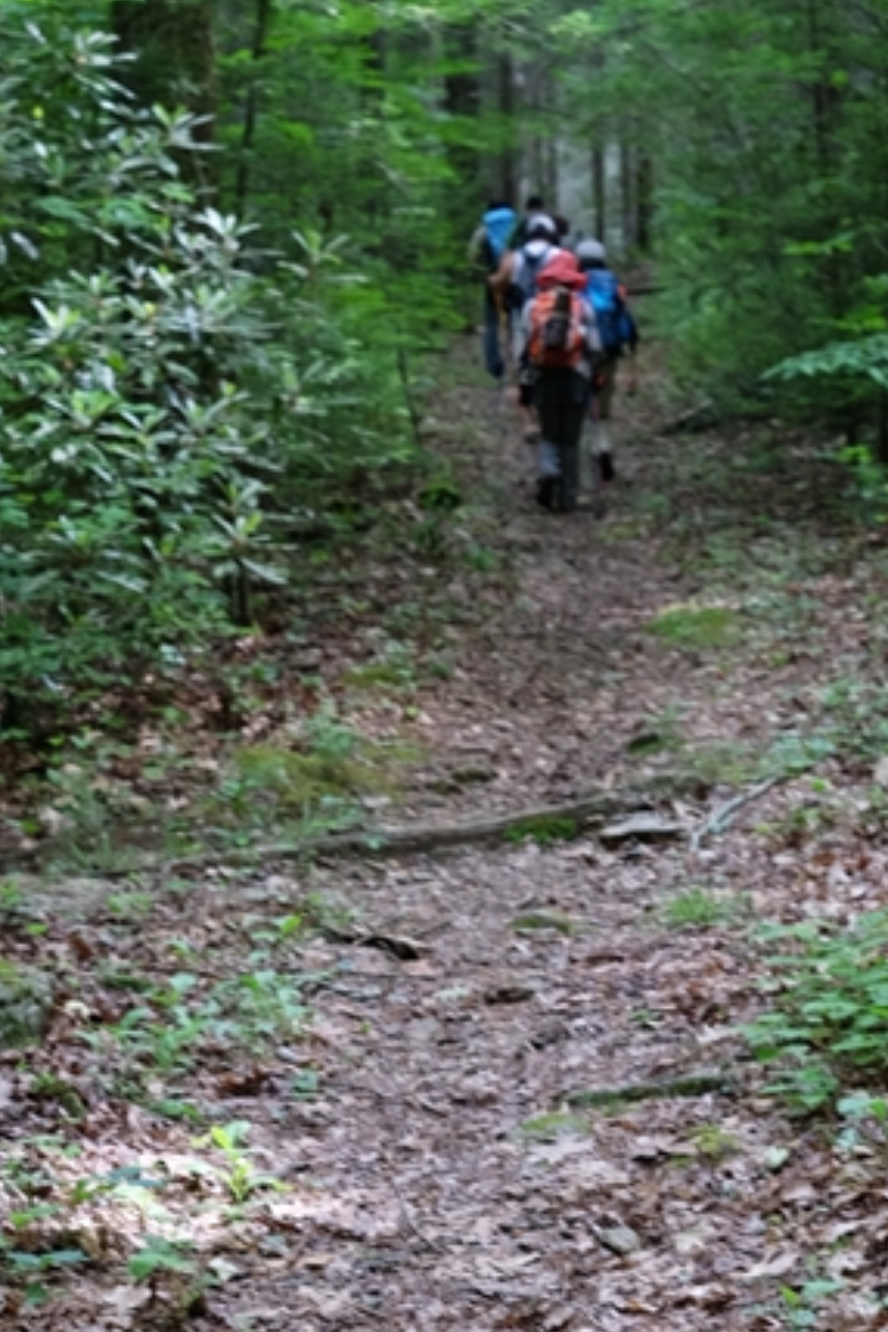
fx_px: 3182
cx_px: 612
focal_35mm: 86
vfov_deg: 23.6
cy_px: 869
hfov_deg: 15.8
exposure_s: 1/40
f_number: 4
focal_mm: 27
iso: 200
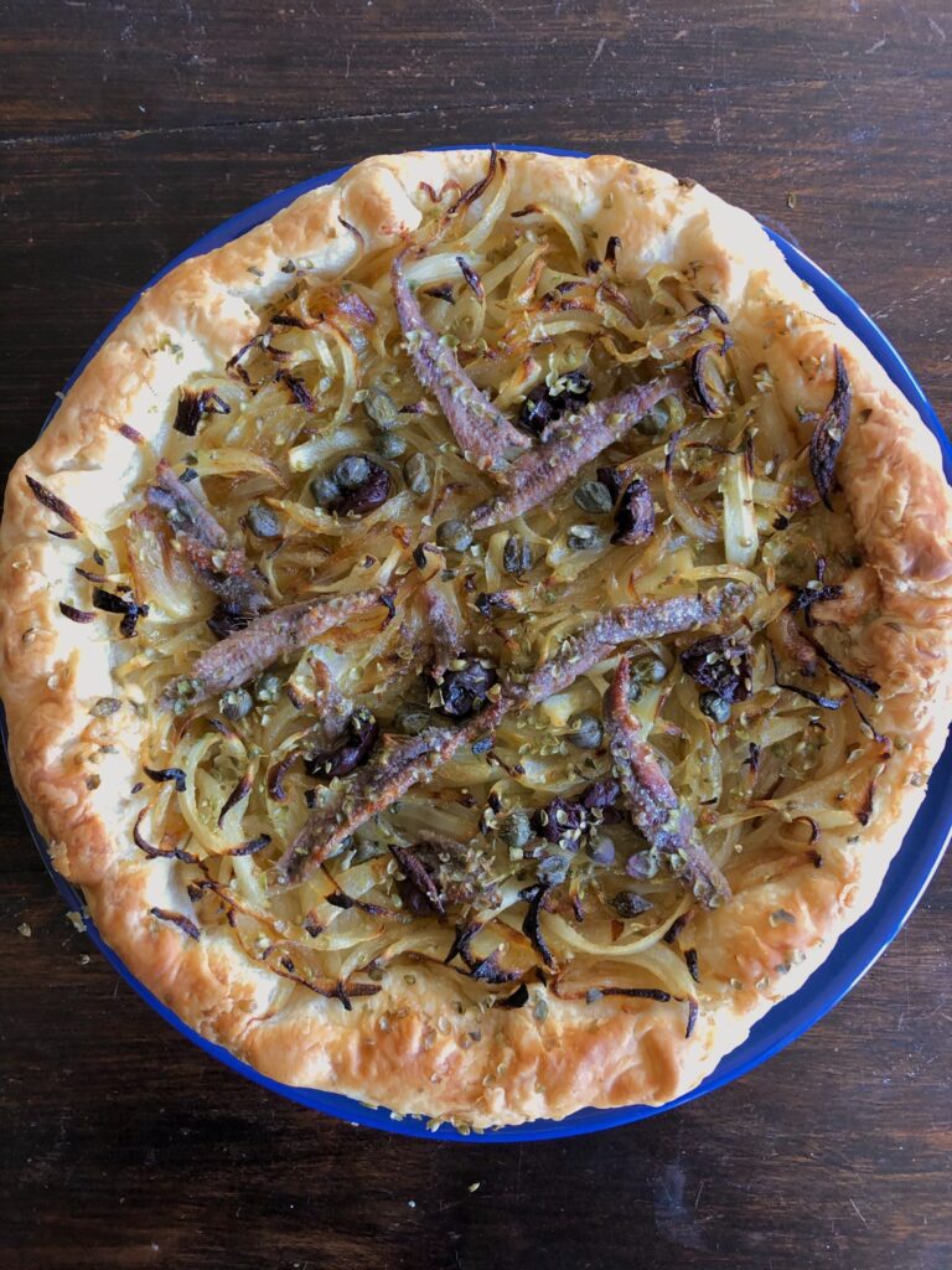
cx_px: 476
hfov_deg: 49.7
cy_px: 635
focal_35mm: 28
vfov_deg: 63.4
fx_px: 1027
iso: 40
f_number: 1.8
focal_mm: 4
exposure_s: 1/24
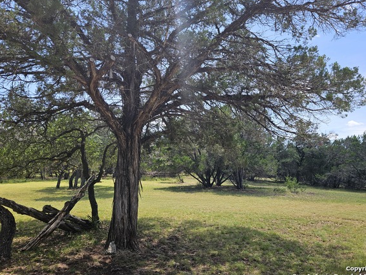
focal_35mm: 26
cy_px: 125
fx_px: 275
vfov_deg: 53.0
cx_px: 191
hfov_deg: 67.3
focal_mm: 5.4
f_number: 1.8
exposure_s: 1/1265
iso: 40
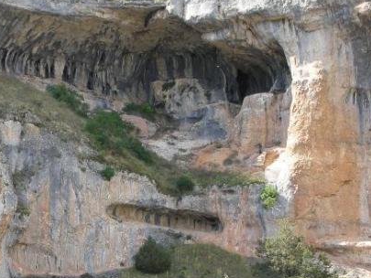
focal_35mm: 82
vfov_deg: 17.9
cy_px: 190
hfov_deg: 23.5
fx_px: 879
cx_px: 85
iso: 50
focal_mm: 5.8
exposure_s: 1/200
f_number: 3
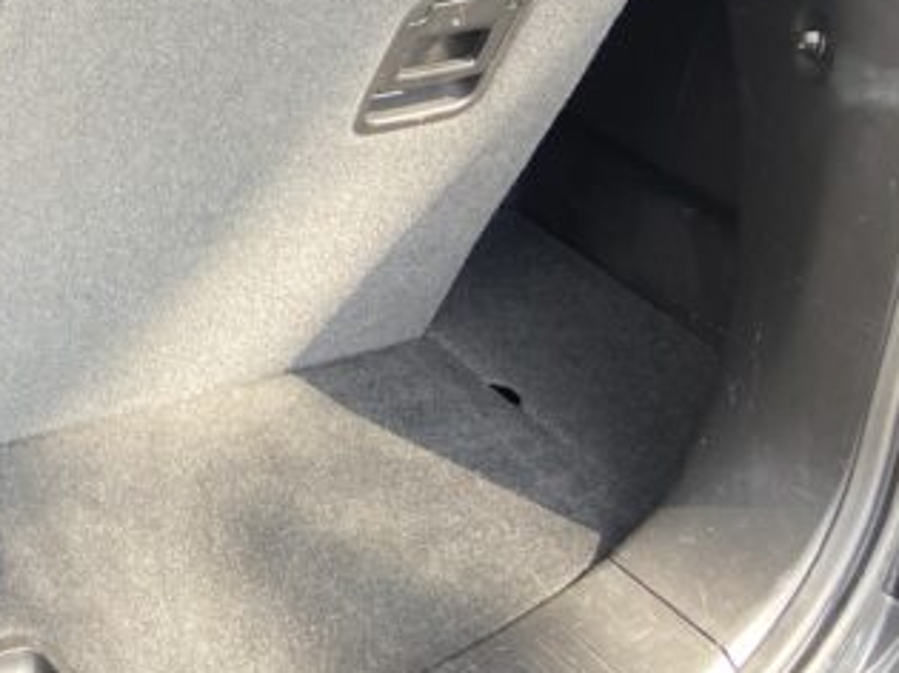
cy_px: -9
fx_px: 1713
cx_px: -214
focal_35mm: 66
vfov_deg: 21.4
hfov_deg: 25.9
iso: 64
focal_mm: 4.25
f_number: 1.8
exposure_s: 1/121
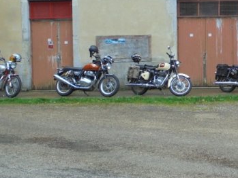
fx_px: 536
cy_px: 76
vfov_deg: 18.9
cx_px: 218
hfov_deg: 24.2
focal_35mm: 78
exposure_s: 1/200
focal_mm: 6.1
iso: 100
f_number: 4
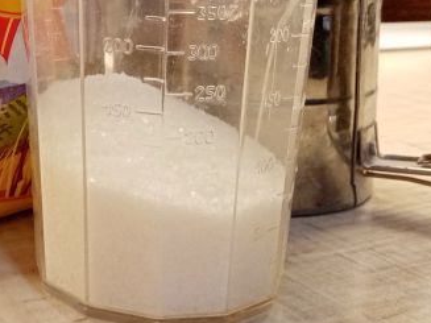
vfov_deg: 24.6
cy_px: 43
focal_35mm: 58
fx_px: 722
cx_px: 55
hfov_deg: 31.9
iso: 202
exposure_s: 1/33.3
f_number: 1.8
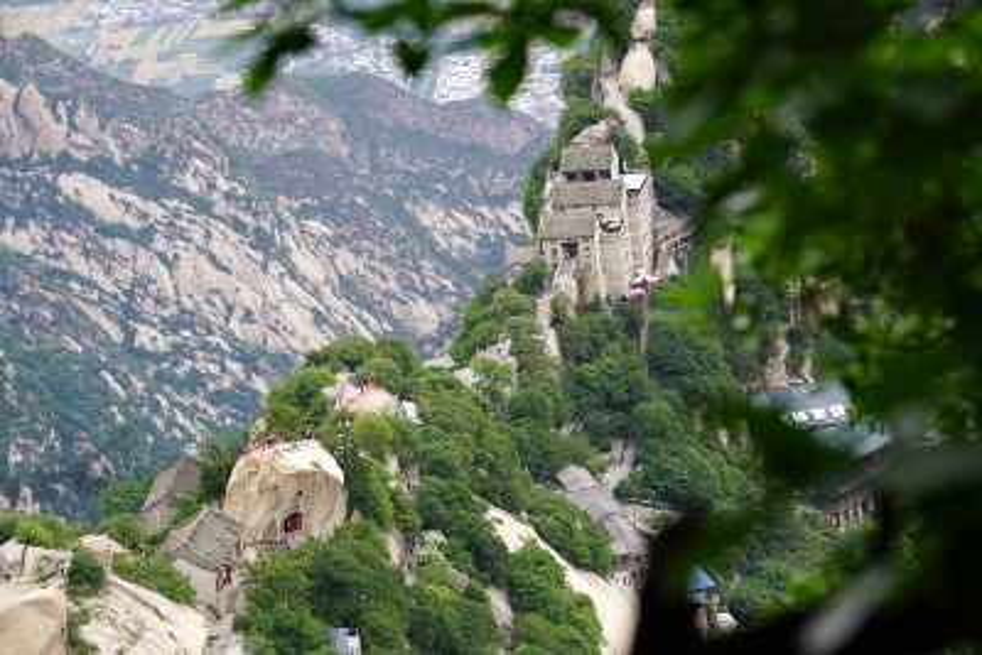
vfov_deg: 9.2
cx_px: 491
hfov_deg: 13.7
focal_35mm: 150
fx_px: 4093
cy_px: 328
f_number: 5.6
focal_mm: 100
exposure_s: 1/160
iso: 160
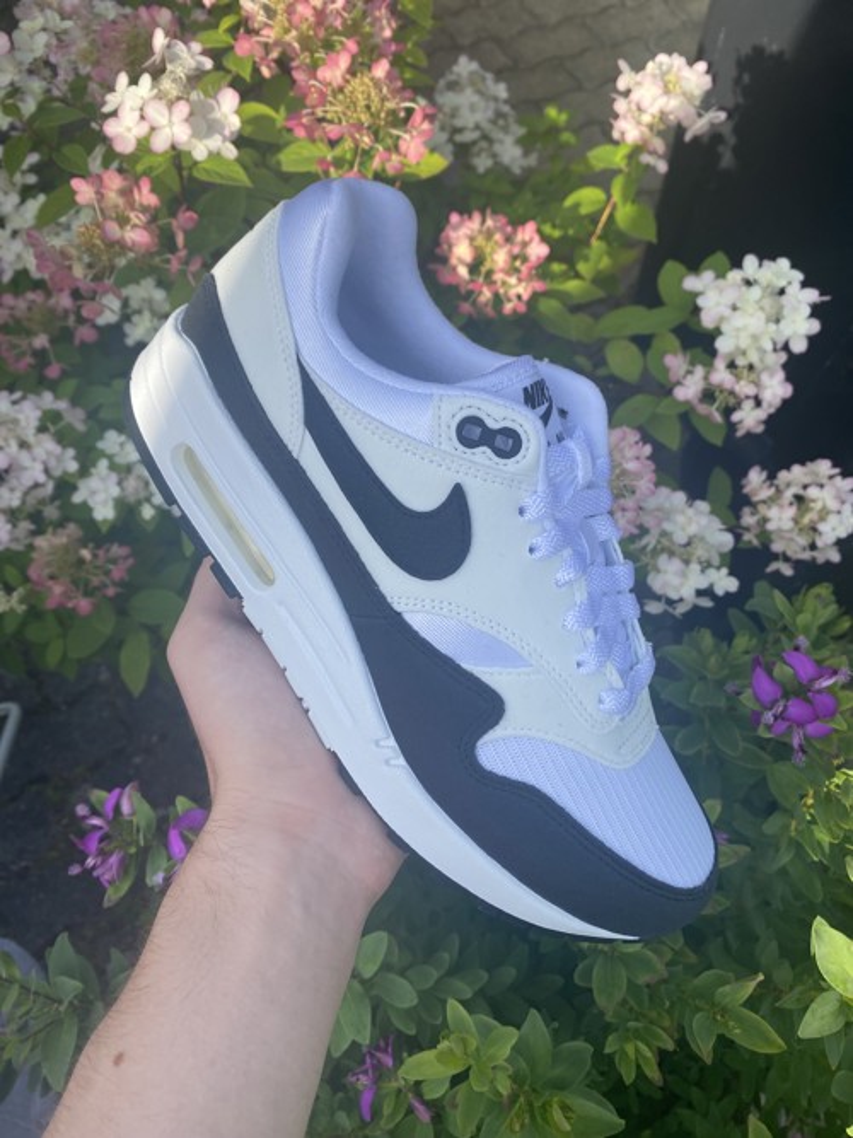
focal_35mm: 26
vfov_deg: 67.3
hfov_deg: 53.0
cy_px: 569
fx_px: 855
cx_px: 426
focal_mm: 4.25
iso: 32
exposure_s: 1/1063
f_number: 1.8
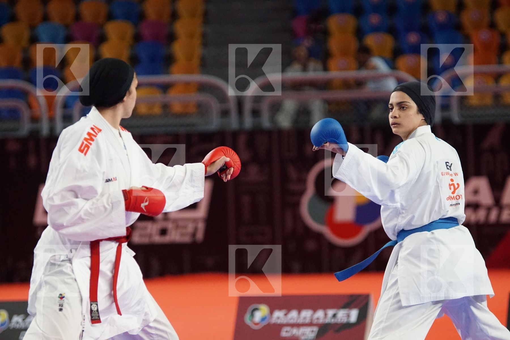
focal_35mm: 225
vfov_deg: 6.1
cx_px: 255
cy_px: 170
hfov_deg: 9.1
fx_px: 3187
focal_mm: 150
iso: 3200
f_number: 2.8
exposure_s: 1/2000
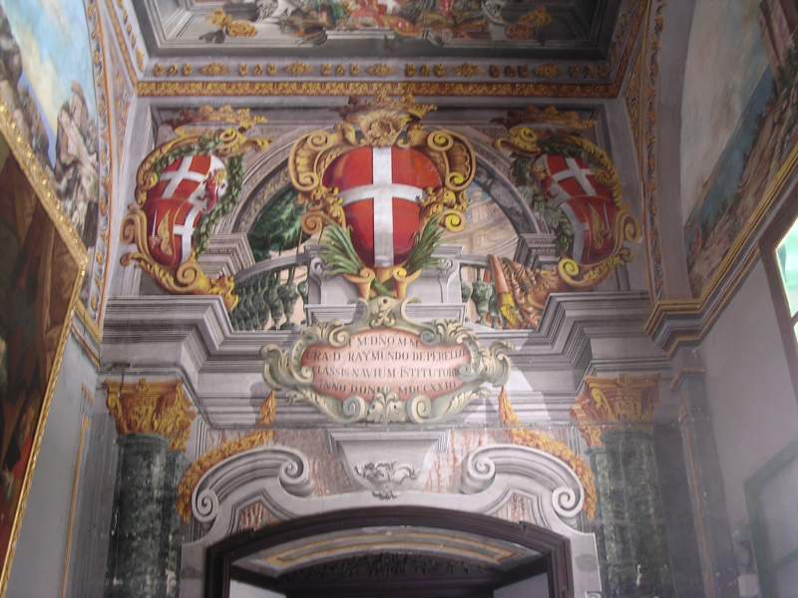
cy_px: 299
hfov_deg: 49.0
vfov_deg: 37.7
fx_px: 876
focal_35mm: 38
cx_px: 399
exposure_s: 1/4
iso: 100
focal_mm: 5.8
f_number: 2.8
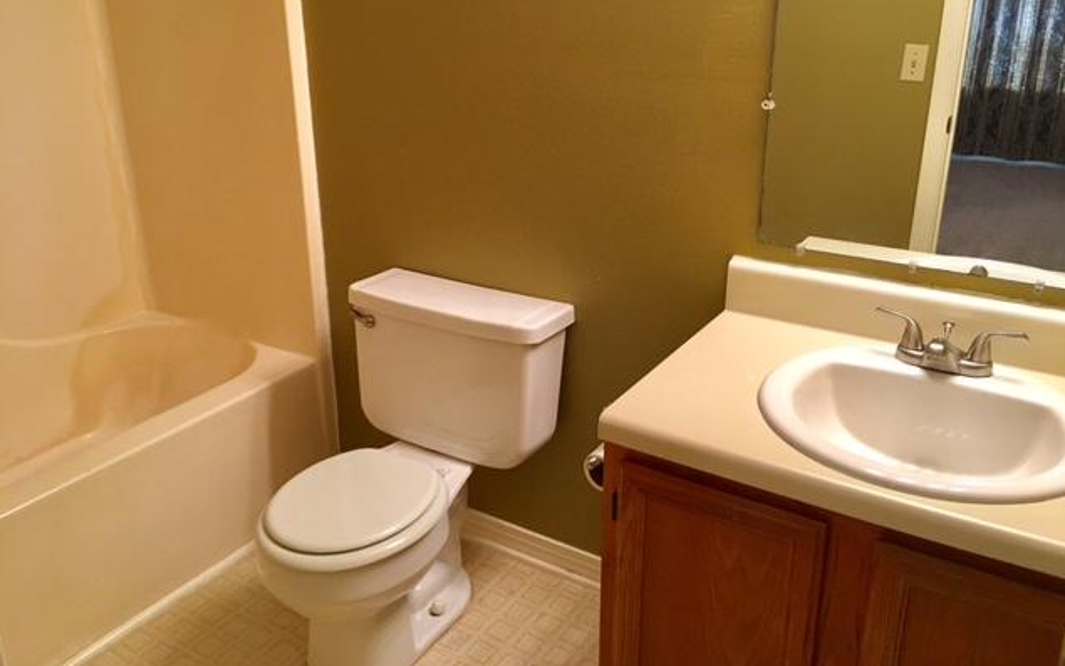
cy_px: 278
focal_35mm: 31
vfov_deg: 40.5
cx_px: 533
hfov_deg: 61.2
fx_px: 900
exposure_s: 1/15
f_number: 2.2
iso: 50
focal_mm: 4.15
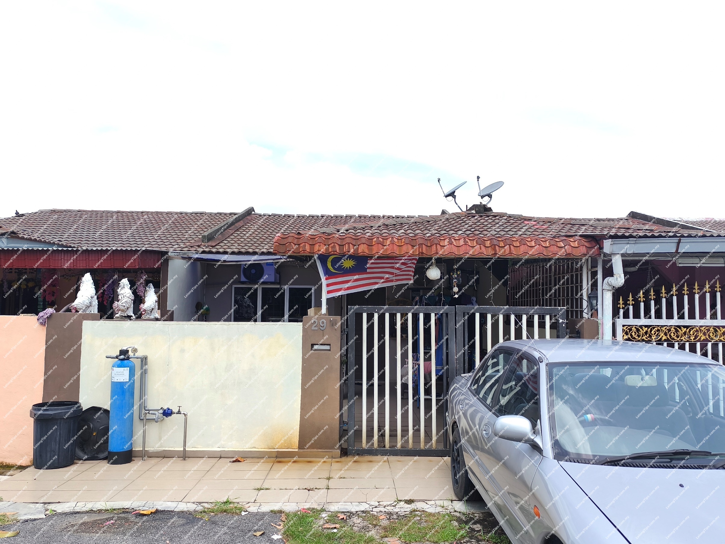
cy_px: 272
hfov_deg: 73.9
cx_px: 362
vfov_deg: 58.9
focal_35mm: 23
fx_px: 482
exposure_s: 1/391
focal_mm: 6.14
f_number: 1.65
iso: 50
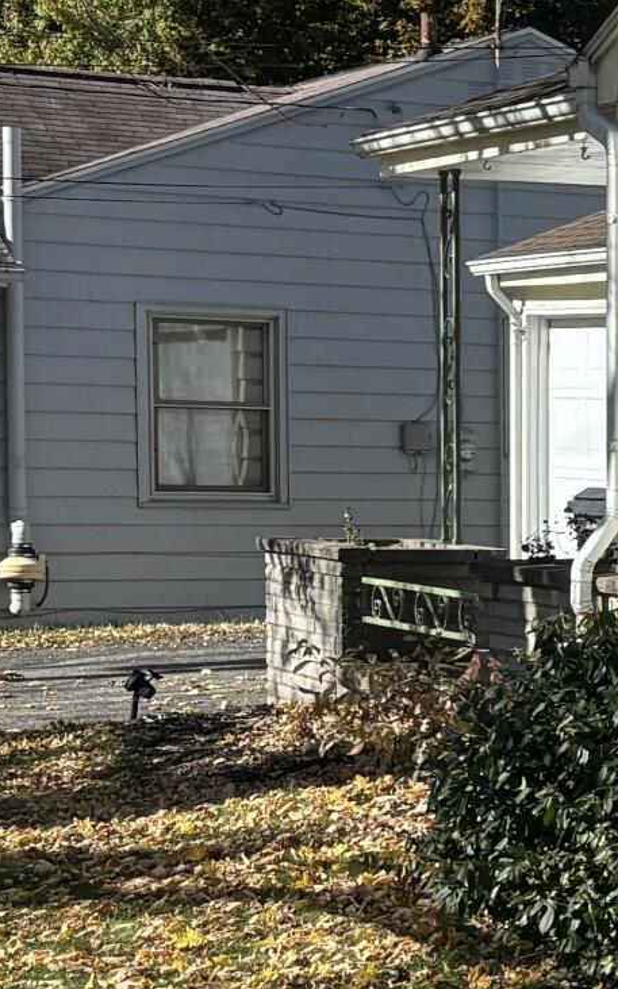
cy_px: 676
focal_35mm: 113
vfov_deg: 18.4
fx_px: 3048
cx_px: 1674
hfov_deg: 9.7
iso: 50
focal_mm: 5.96
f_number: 1.6
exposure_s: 1/3413
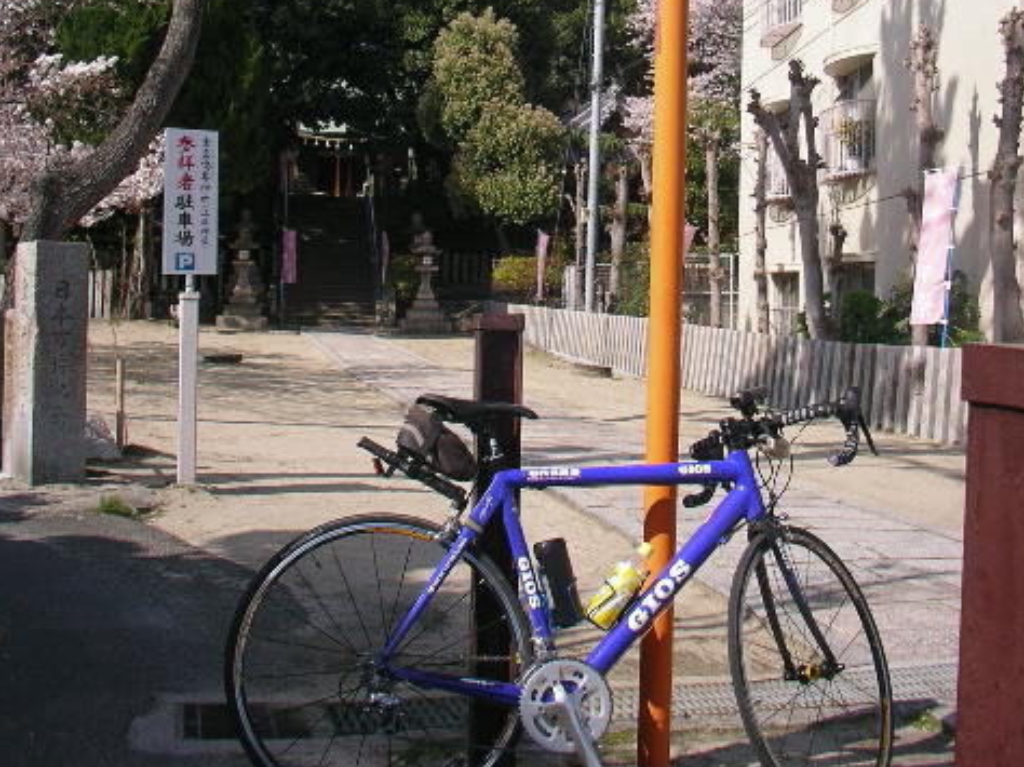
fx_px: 1478
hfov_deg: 38.2
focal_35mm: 50
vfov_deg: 28.9
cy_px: 266
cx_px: 512
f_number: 2.8
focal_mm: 5.7
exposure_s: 1/500
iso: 50
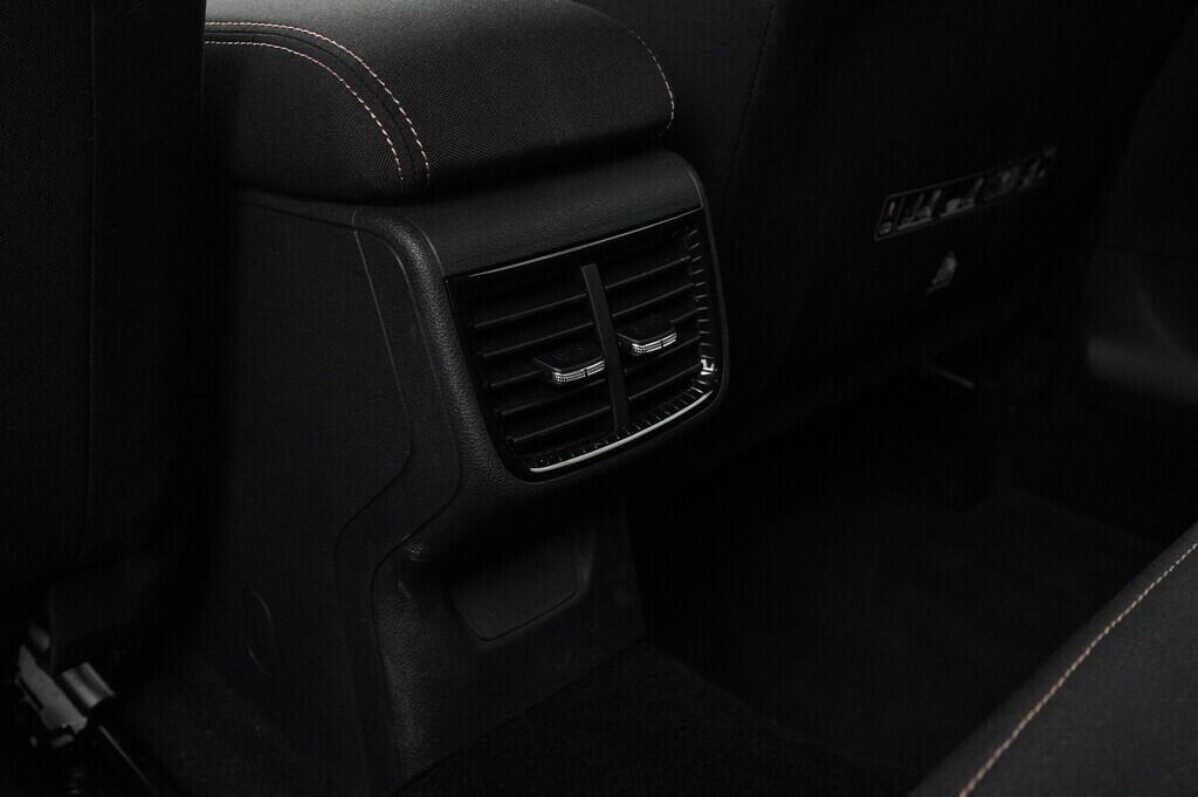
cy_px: 398
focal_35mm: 36
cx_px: 599
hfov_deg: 53.2
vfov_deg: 36.8
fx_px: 1197
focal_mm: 24
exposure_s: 1/200
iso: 6400
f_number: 6.3
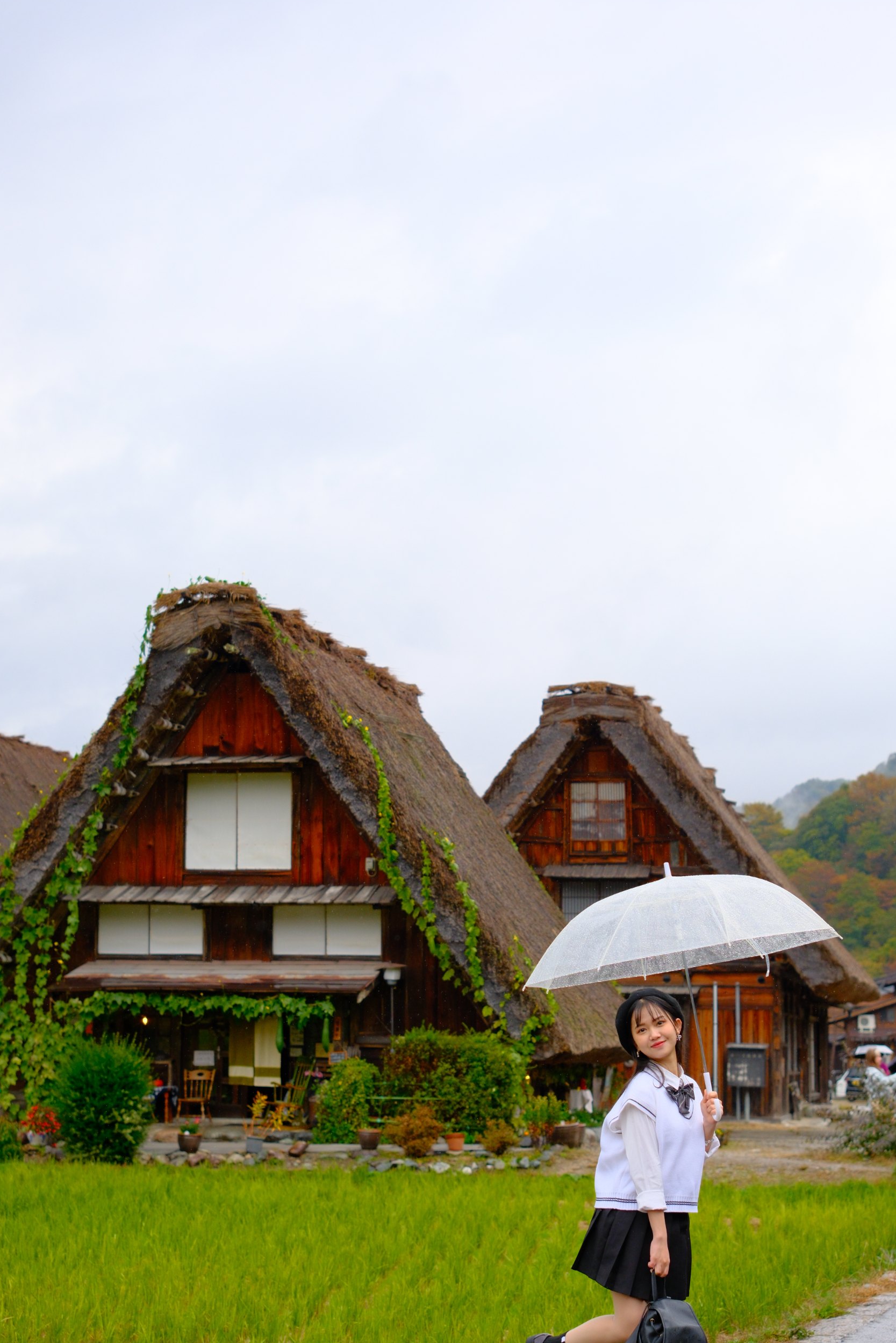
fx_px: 2240
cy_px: 731
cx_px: 439
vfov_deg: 33.4
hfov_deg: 22.6
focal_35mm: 60
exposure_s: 1/2400
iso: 500
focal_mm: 33
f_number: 2.5
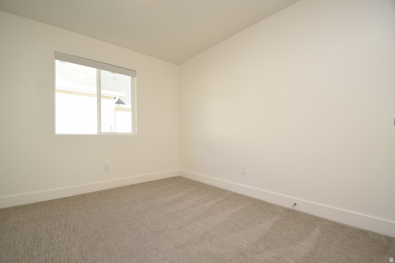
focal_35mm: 15
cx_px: 198
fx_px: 165
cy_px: 132
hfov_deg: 100.4
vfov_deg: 77.3
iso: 360
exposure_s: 1/125
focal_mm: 10
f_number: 5.6
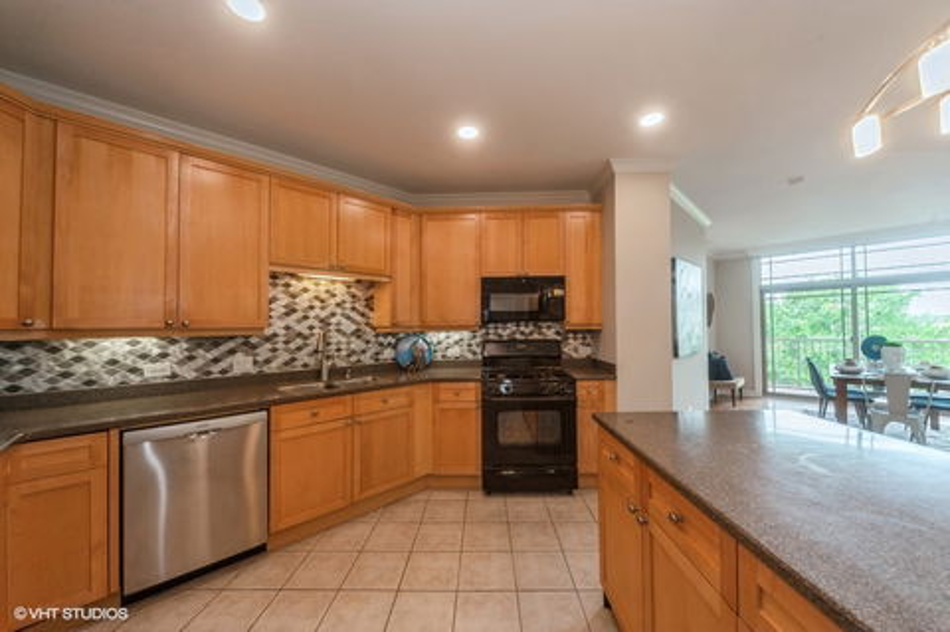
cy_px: 316
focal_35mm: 13
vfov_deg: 85.3
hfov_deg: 108.4
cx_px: 475
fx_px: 343
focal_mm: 13
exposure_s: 1/25
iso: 200
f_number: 8
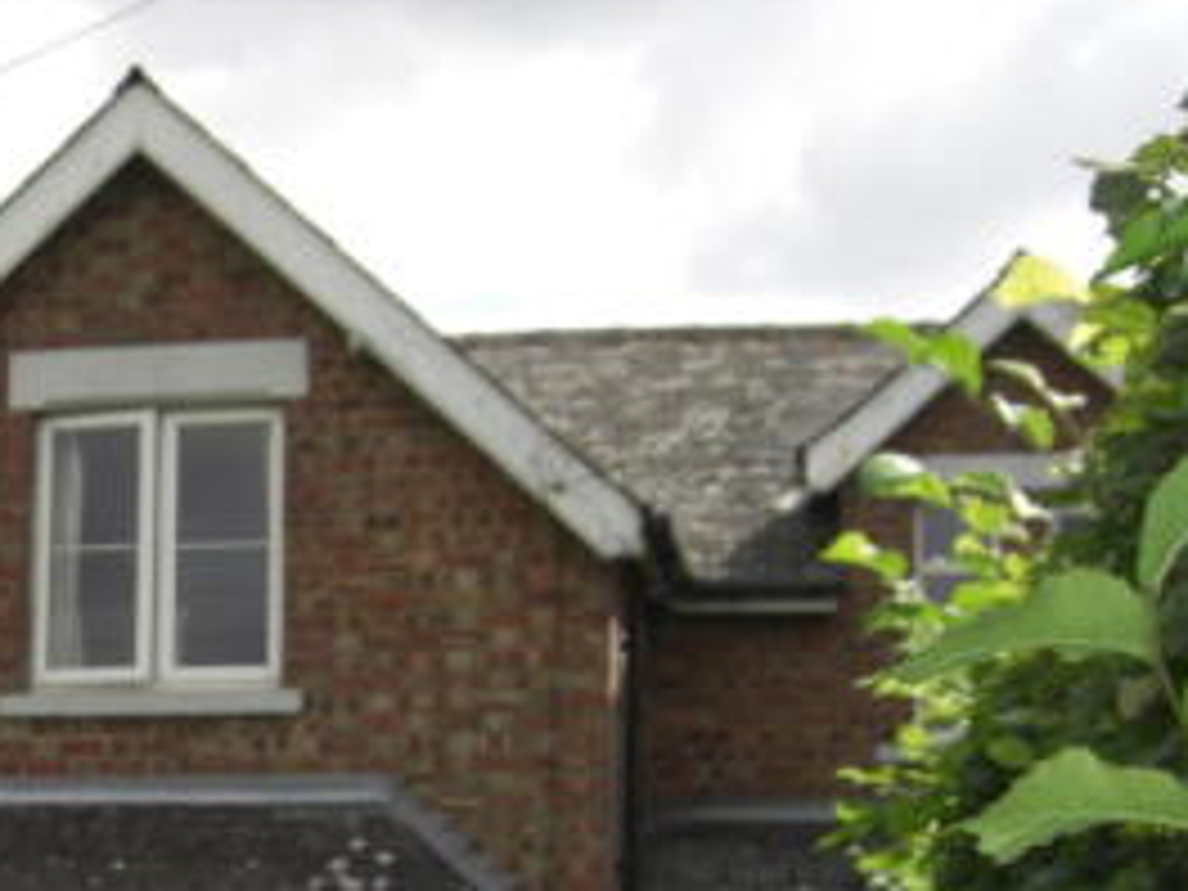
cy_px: 772
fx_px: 2883
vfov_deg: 17.4
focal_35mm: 84
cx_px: -11
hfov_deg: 22.4
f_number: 4
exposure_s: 1/640
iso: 80
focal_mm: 7.9
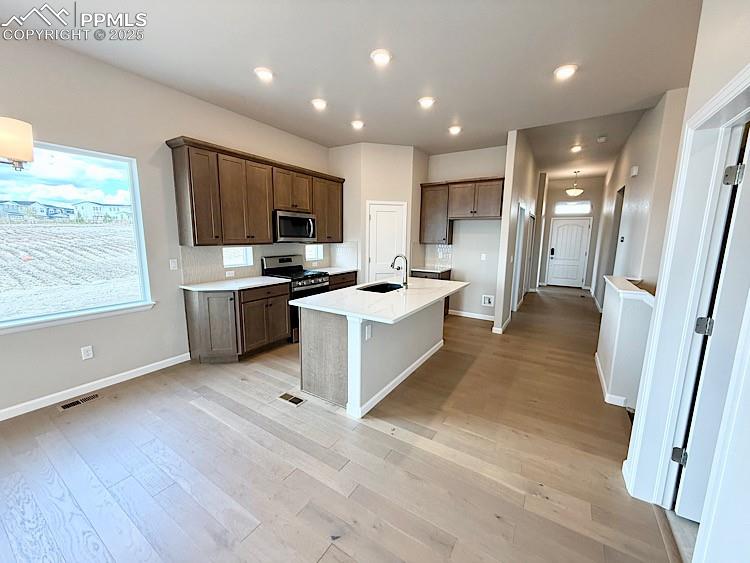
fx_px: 303
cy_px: 282
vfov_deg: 85.7
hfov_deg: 102.0
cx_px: 375
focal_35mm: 14
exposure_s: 1/120
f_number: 2.2
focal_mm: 2.22
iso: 160
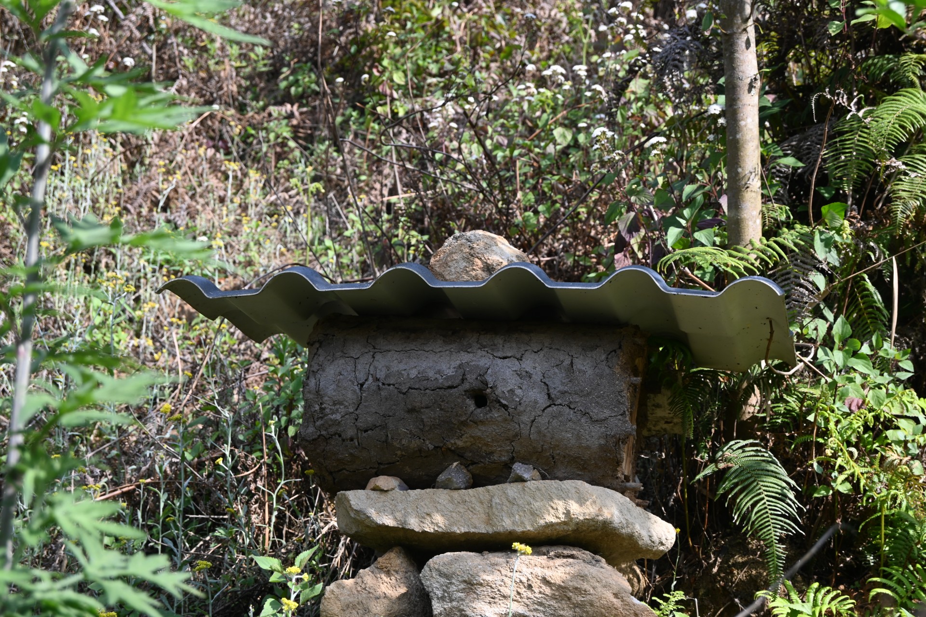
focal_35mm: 70
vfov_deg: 19.3
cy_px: 308
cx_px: 463
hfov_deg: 28.6
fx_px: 1813
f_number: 6
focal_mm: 47
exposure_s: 1/250
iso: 125
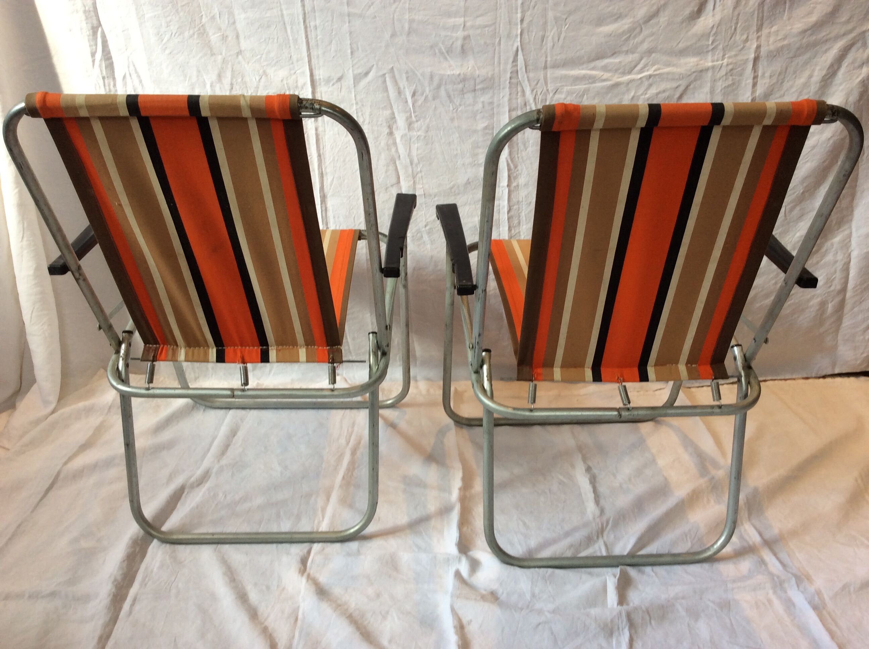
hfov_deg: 56.9
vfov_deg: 44.1
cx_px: 434
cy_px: 324
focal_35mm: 32
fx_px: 802
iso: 40
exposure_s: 1/25
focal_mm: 3.3
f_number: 2.4
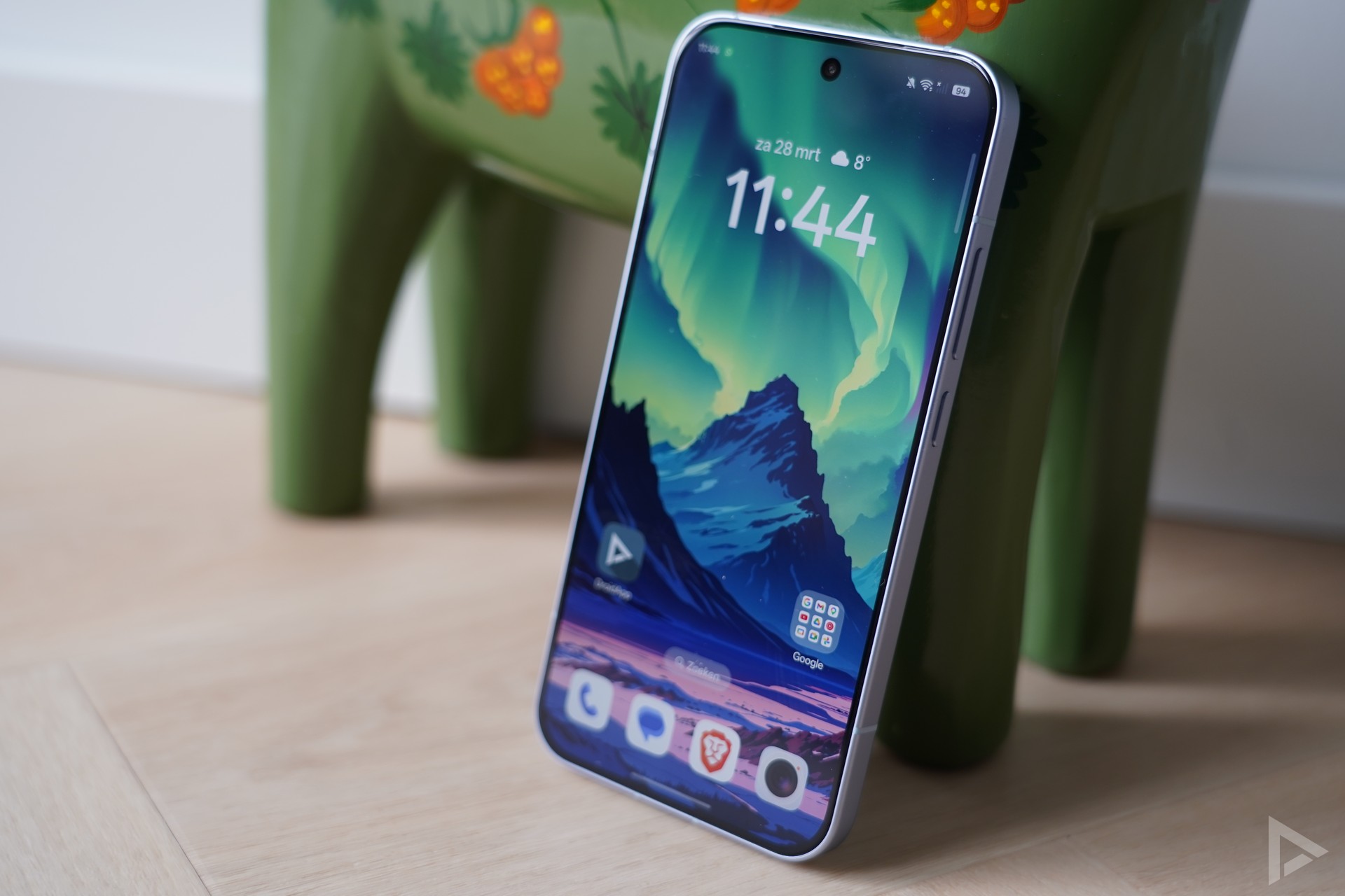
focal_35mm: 51
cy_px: 448
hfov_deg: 38.9
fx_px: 1905
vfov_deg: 26.5
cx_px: 672
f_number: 4
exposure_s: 1/60
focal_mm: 51
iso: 250
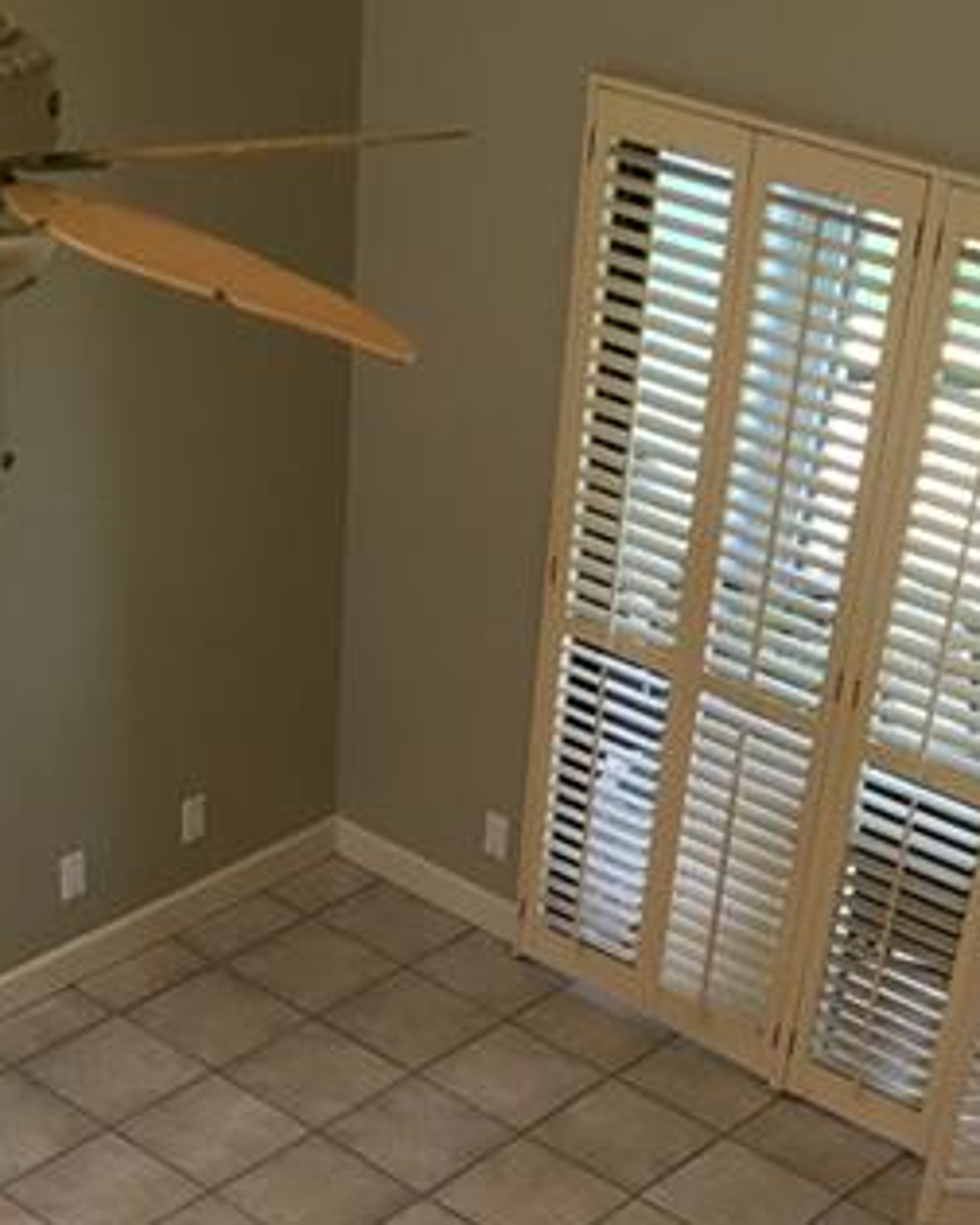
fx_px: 2502
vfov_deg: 25.7
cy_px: 1303
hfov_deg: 22.1
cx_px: 393
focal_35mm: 69
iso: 40
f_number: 2.2
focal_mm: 4.15
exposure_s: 1/30
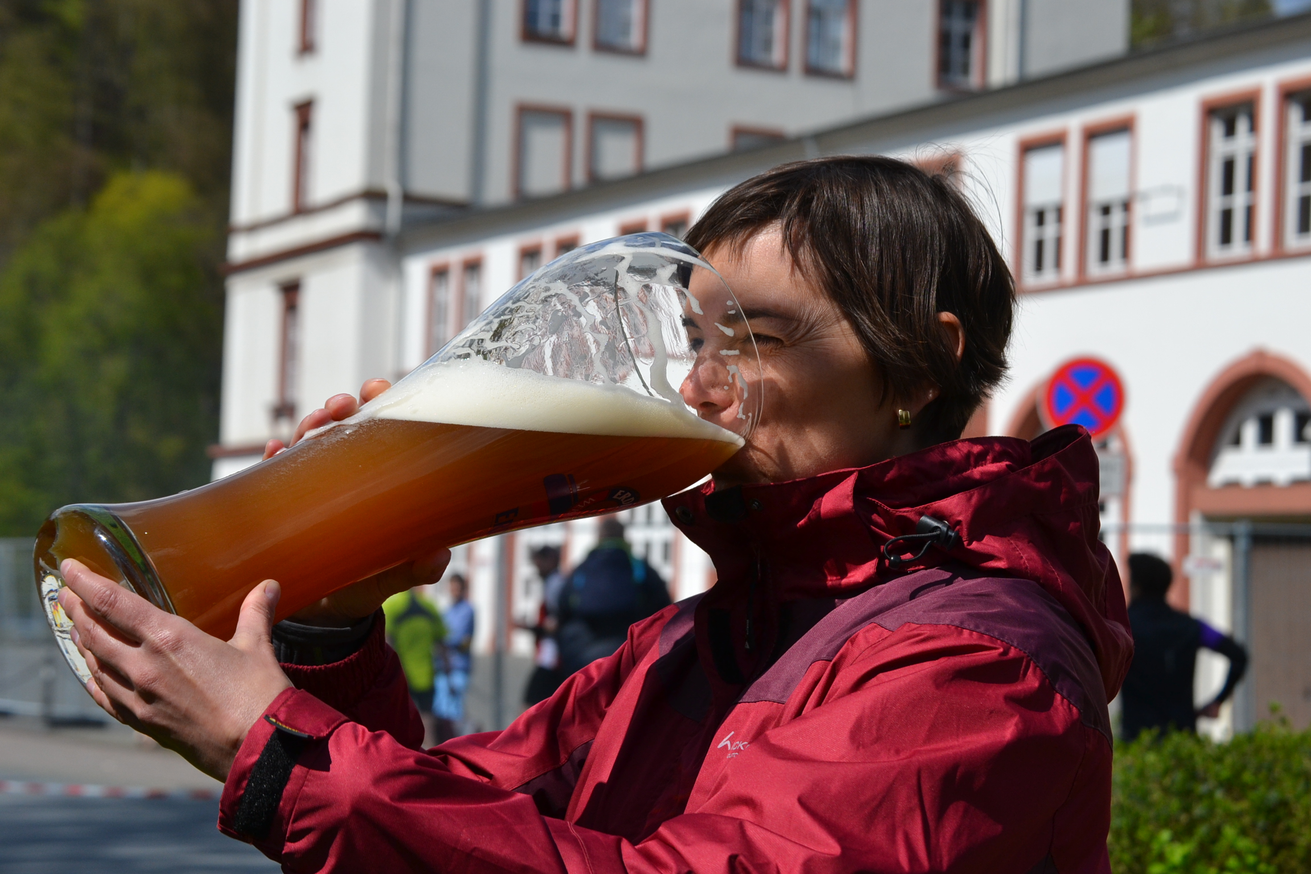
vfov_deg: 15.2
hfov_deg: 22.6
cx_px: 656
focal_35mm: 90
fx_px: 3277
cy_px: 437
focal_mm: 60
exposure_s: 1/2000
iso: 400
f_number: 7.1
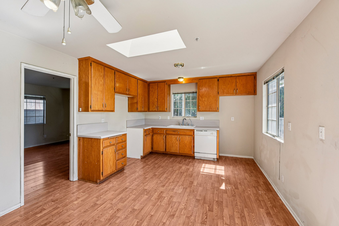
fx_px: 132
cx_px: 170
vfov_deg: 81.2
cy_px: 113
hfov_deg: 104.3
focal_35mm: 14
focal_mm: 14
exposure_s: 1/50
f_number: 8
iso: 400
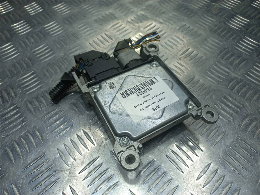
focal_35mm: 25
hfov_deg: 69.4
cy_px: 98
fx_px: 188
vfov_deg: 54.9
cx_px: 130
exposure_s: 1/101
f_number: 1.8
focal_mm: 4.6
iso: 25
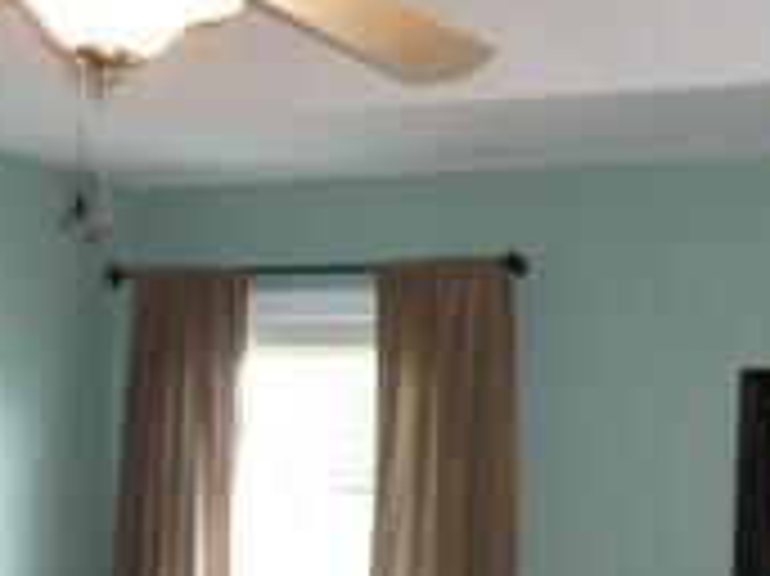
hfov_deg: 21.1
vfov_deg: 15.1
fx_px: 2001
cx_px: 761
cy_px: 891
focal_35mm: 90
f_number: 3.3
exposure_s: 1/60
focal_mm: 4.3
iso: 320
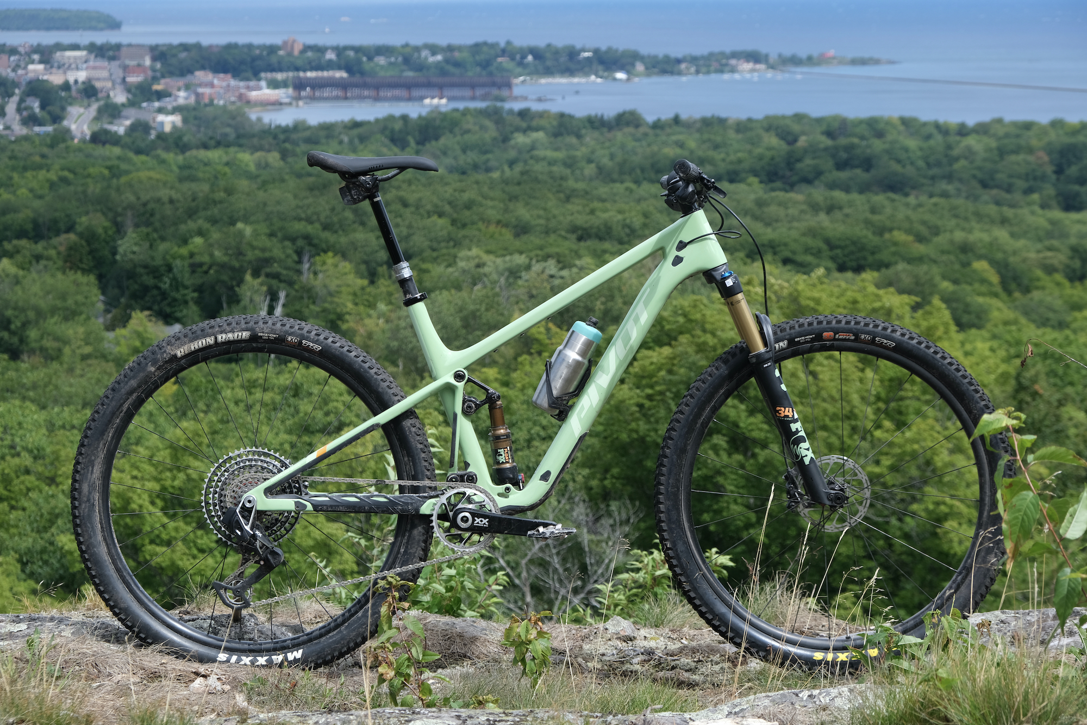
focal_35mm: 79
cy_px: 362
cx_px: 544
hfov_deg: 25.7
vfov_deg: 17.3
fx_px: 2385
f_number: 6.4
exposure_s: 1/500
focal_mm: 52.7
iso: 250
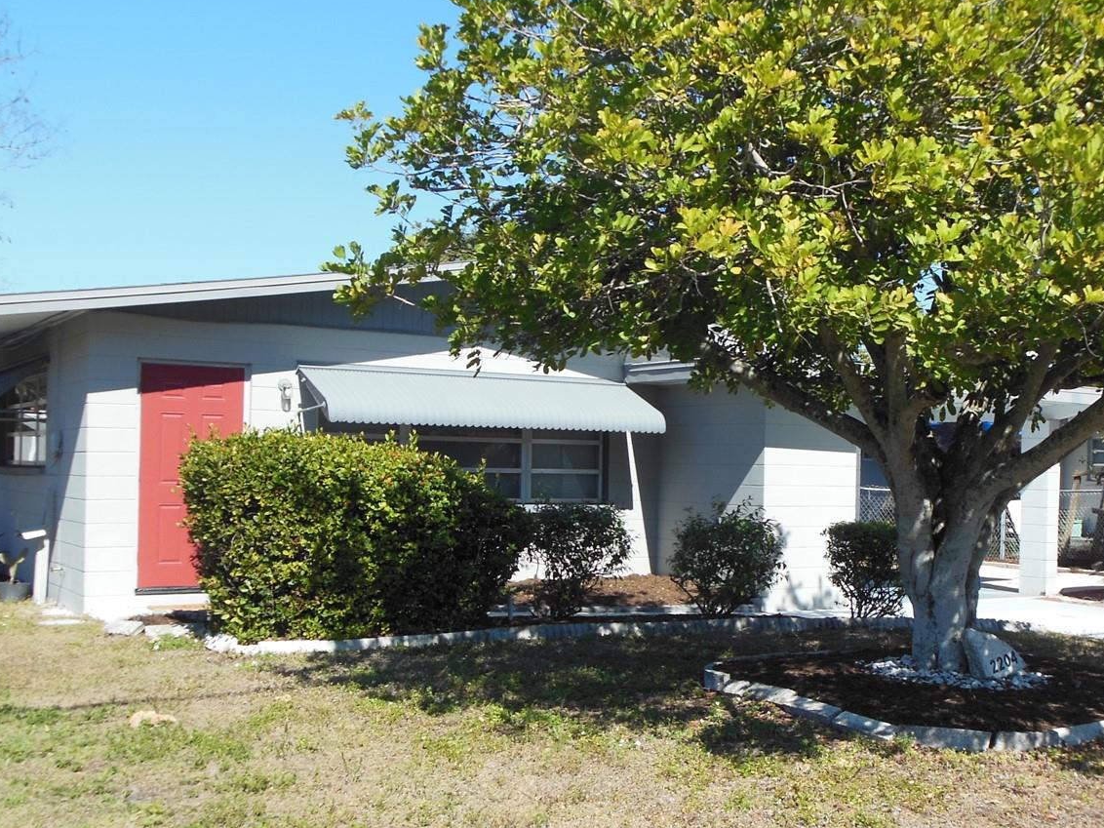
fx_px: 1308
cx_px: 651
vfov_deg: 35.1
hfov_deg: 45.6
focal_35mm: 41
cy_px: 447
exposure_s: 1/1000
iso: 125
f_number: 3.3
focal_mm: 5.2
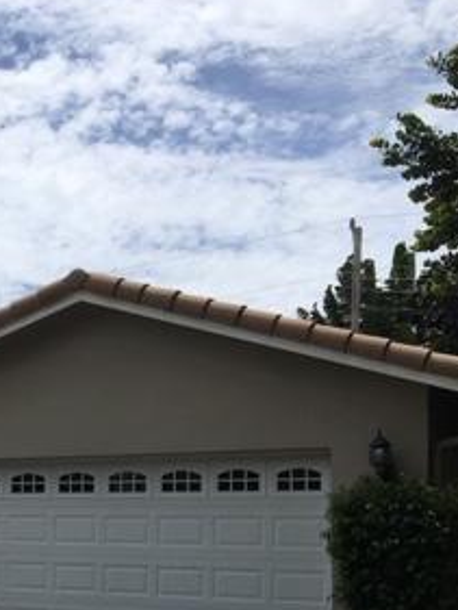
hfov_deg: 20.2
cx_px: -152
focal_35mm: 66
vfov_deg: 28.7
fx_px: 1163
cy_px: 493
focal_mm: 4.15
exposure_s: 1/3663
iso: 25
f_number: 2.2
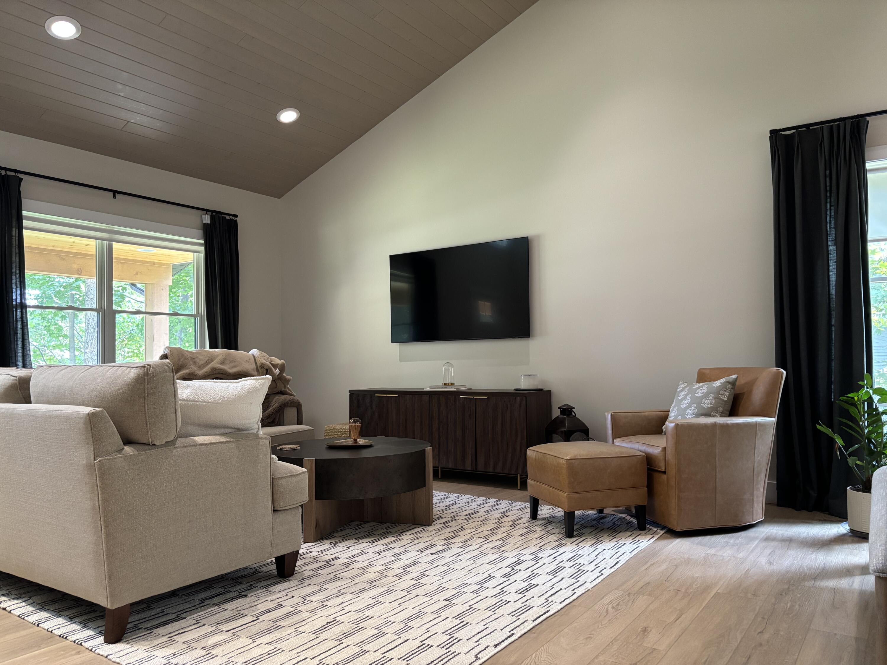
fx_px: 666
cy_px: 332
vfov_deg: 53.1
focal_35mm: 26
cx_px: 444
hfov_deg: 67.3
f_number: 1.6
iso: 320
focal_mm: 5.96
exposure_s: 1/60
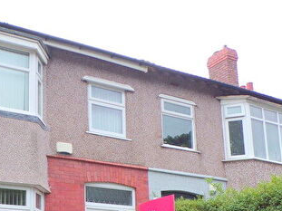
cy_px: 203
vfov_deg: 25.8
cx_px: 50
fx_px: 440
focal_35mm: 54
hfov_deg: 34.3
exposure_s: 1/85
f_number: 4.3
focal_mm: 4.3
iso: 80
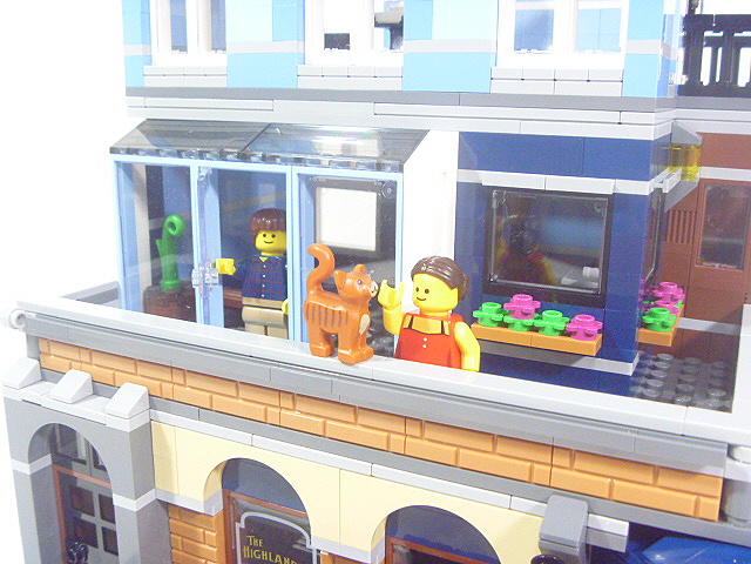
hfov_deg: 52.6
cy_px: 282
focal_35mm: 35
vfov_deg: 40.7
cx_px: 376
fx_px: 759
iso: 800
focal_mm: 6.3
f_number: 3.5
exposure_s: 1/25
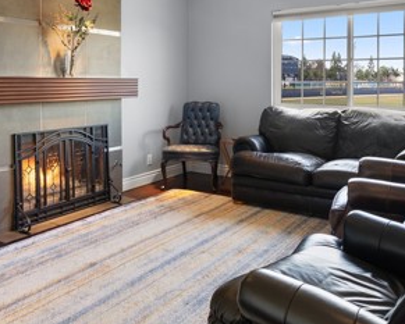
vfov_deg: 43.3
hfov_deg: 53.9
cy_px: 87
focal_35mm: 33
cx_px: 237
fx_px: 396
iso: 640
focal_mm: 16
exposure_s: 1/2.5
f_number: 9
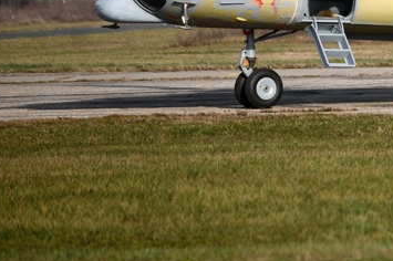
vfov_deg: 2.2
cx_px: 648
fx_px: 6642
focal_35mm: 609
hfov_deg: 3.4
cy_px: -149
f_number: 22
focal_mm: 180
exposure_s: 1/400
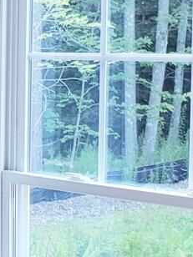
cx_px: -249
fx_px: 1256
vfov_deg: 11.7
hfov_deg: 8.2
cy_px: 118
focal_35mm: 169
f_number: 2.4
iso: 50
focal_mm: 4.3
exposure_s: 1/60
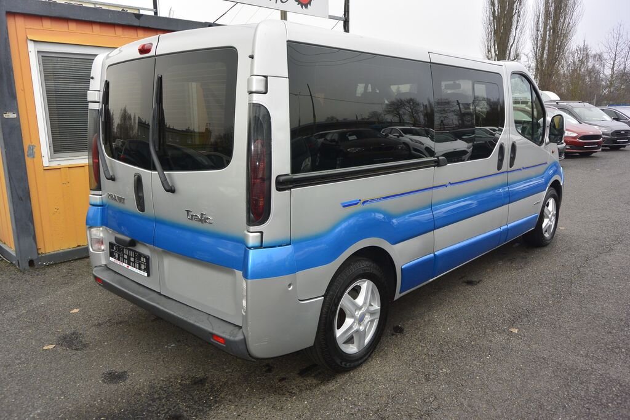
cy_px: 210
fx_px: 473
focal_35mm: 27
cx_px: 315
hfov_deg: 67.4
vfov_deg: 47.9
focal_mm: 10
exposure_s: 1/200
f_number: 4
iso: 160
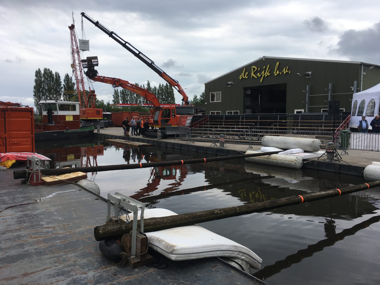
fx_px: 318
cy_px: 142
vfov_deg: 48.2
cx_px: 190
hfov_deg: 61.7
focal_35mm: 29
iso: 25
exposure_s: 1/1304
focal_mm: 4.15
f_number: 2.2
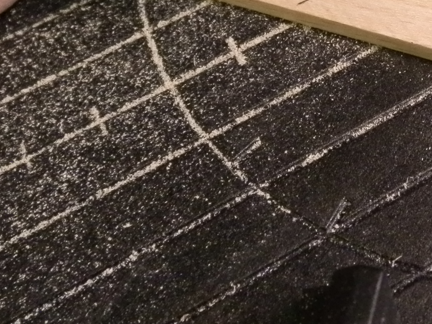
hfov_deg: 25.8
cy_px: -18
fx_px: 911
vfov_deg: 19.4
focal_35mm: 73
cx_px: 395
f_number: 3.1
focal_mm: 5
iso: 400
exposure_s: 1/50
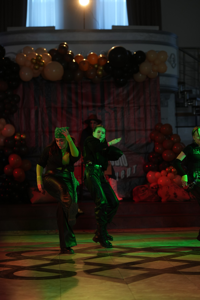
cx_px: 100
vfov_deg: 23.9
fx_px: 708
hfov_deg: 16.1
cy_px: 150
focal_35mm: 85
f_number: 2.2
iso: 800
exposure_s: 1/400
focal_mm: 85
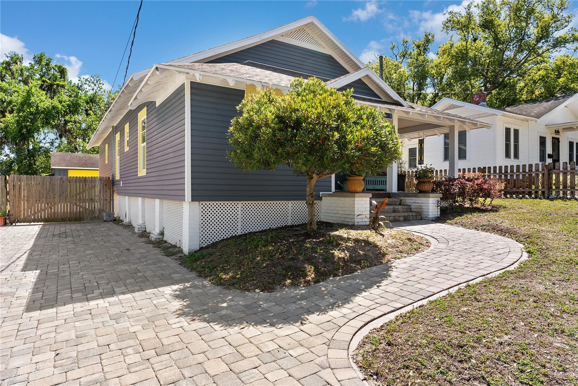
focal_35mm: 22
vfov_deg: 57.3
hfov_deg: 78.6
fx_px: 353
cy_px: 193
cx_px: 289
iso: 400
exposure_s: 1/160
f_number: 8
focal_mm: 22
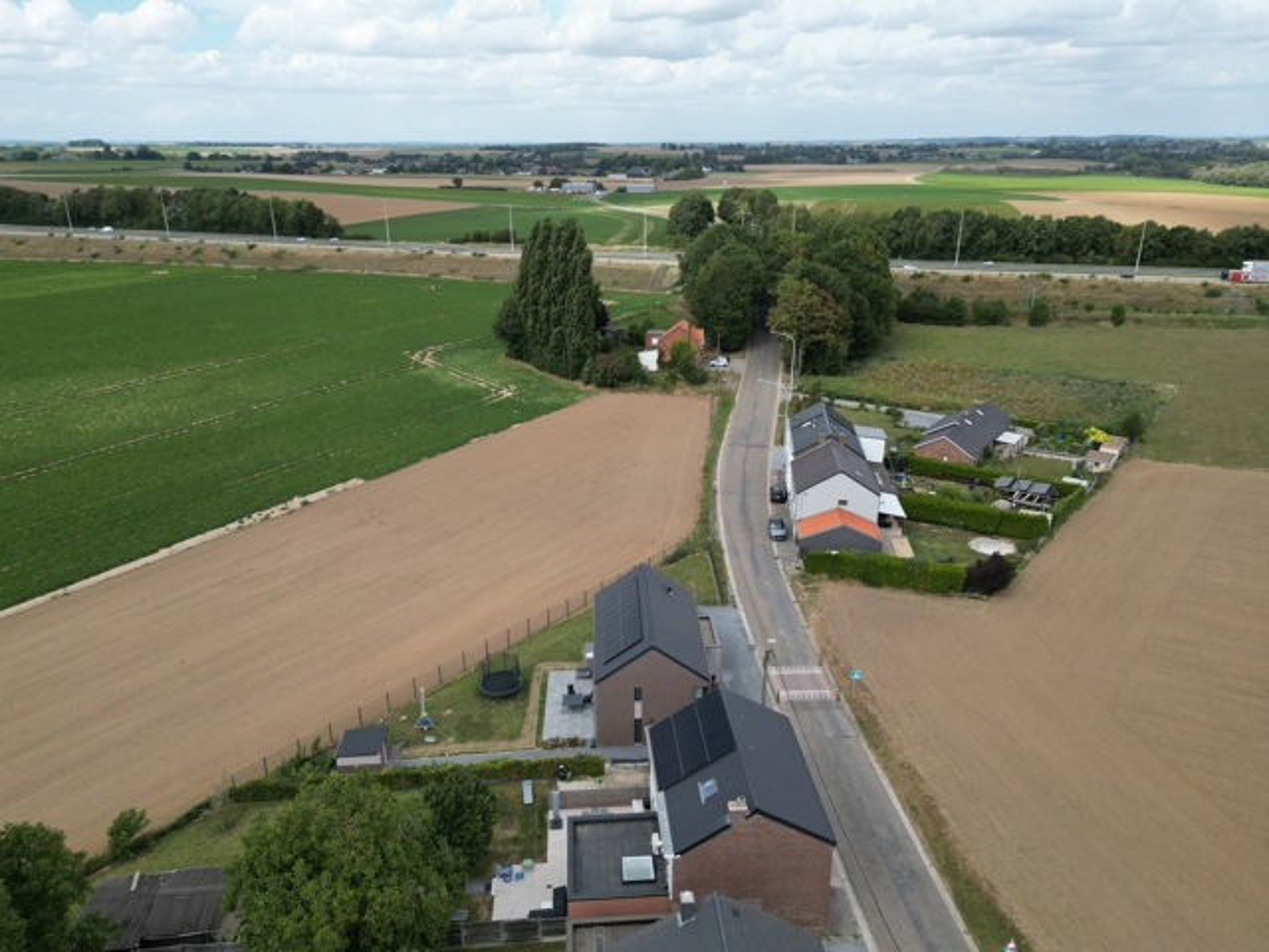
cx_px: 634
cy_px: 476
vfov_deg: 56.8
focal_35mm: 24
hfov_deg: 71.6
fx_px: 880
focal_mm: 6.72
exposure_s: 1/2500
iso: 200
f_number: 1.7
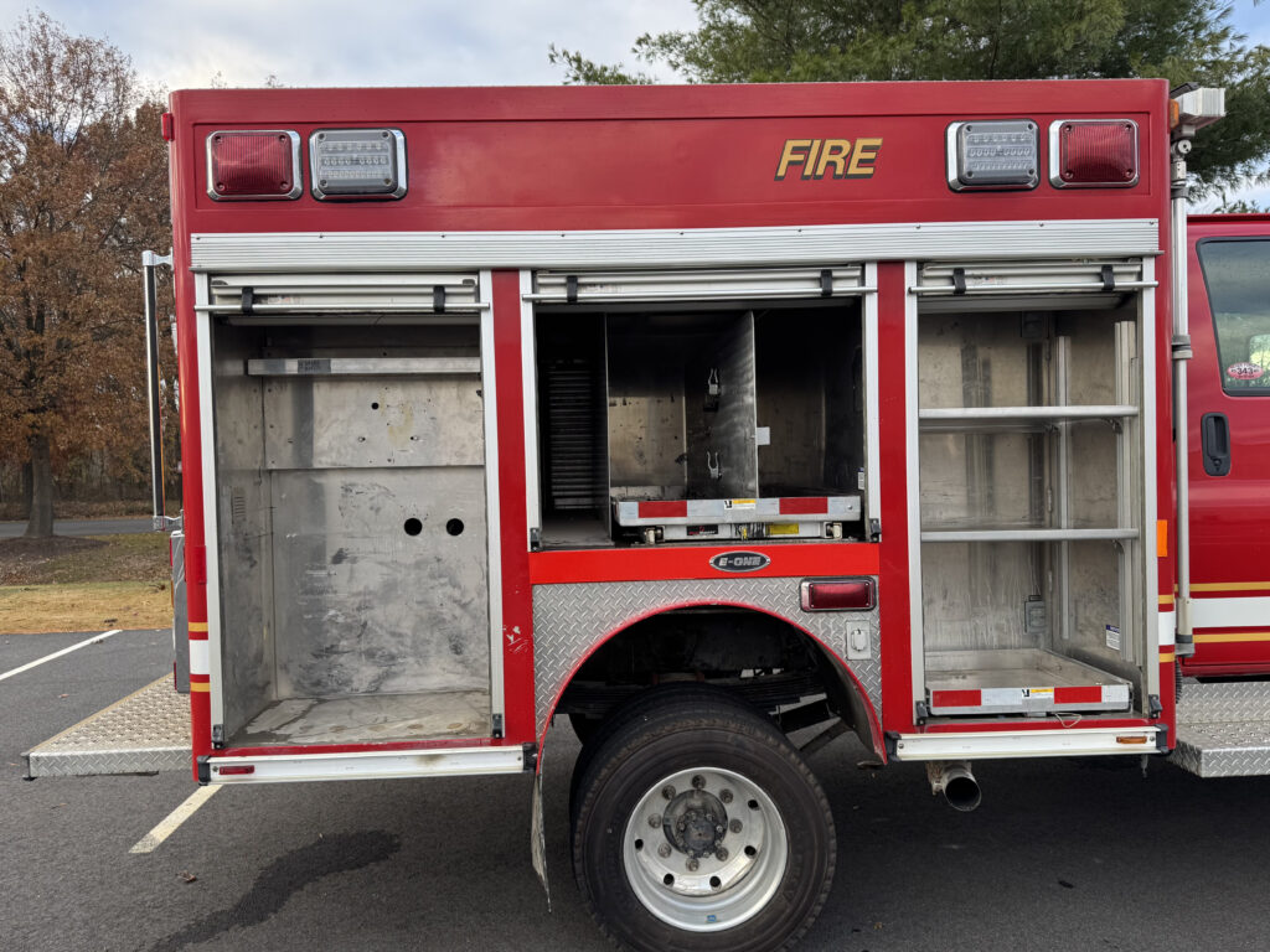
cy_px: 476
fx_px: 881
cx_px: 635
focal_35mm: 24
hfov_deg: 71.6
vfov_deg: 56.8
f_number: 1.78
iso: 64
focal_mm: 6.76
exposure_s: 1/200
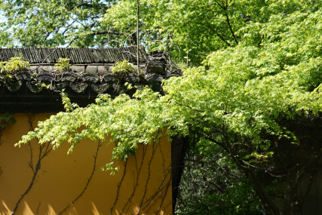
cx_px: 26
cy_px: 165
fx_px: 752
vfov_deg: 16.2
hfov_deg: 23.5
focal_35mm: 84
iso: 64
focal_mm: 35
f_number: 2.8
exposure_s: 1/500
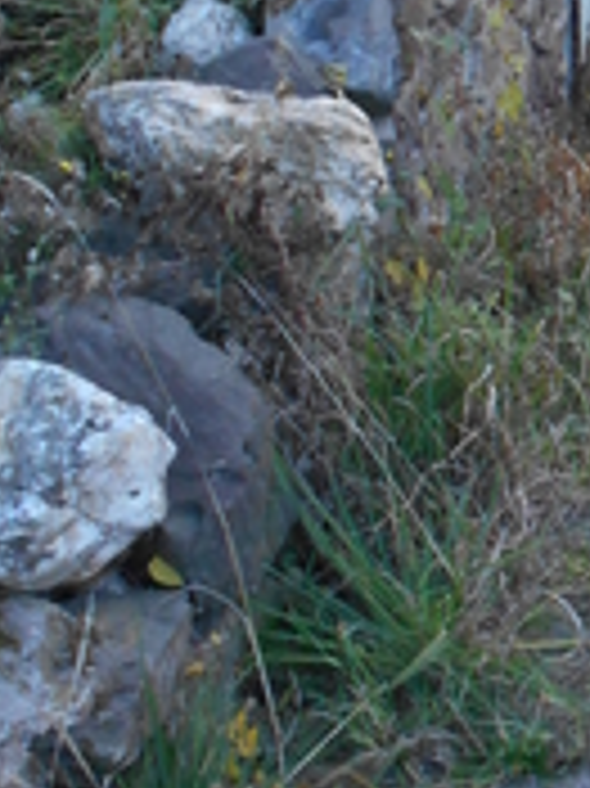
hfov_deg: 15.5
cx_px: 824
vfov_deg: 21.6
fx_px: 2025
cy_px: 99
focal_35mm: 89
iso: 320
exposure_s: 1/250
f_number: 3.2
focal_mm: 4.6
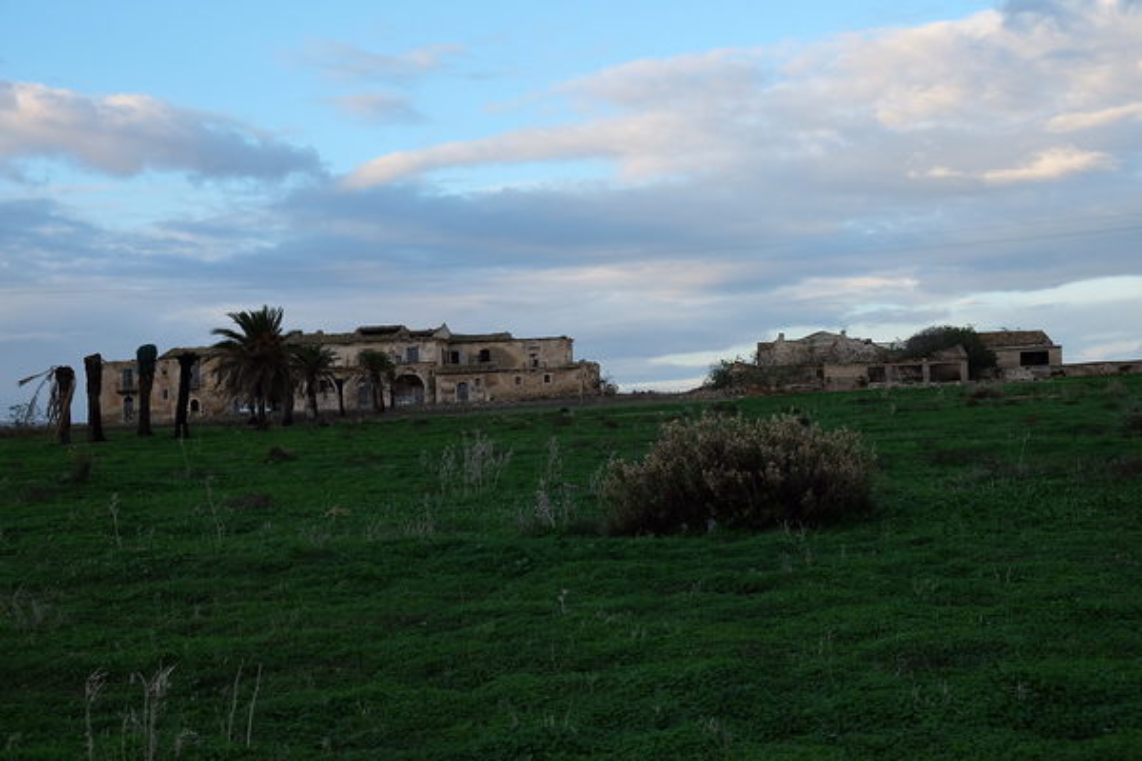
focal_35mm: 49
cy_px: 380
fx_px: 1554
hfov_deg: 40.3
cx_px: 571
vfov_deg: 27.5
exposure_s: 1/320
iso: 400
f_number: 5.6
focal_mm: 32.9
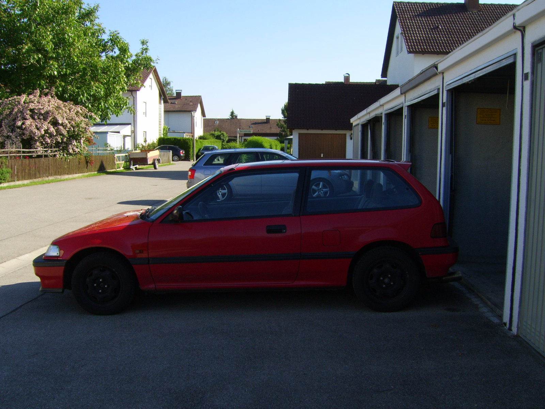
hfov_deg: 49.0
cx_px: 272
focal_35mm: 38
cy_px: 204
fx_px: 598
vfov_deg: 37.7
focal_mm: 7.8
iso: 50
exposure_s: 1/200
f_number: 6.4
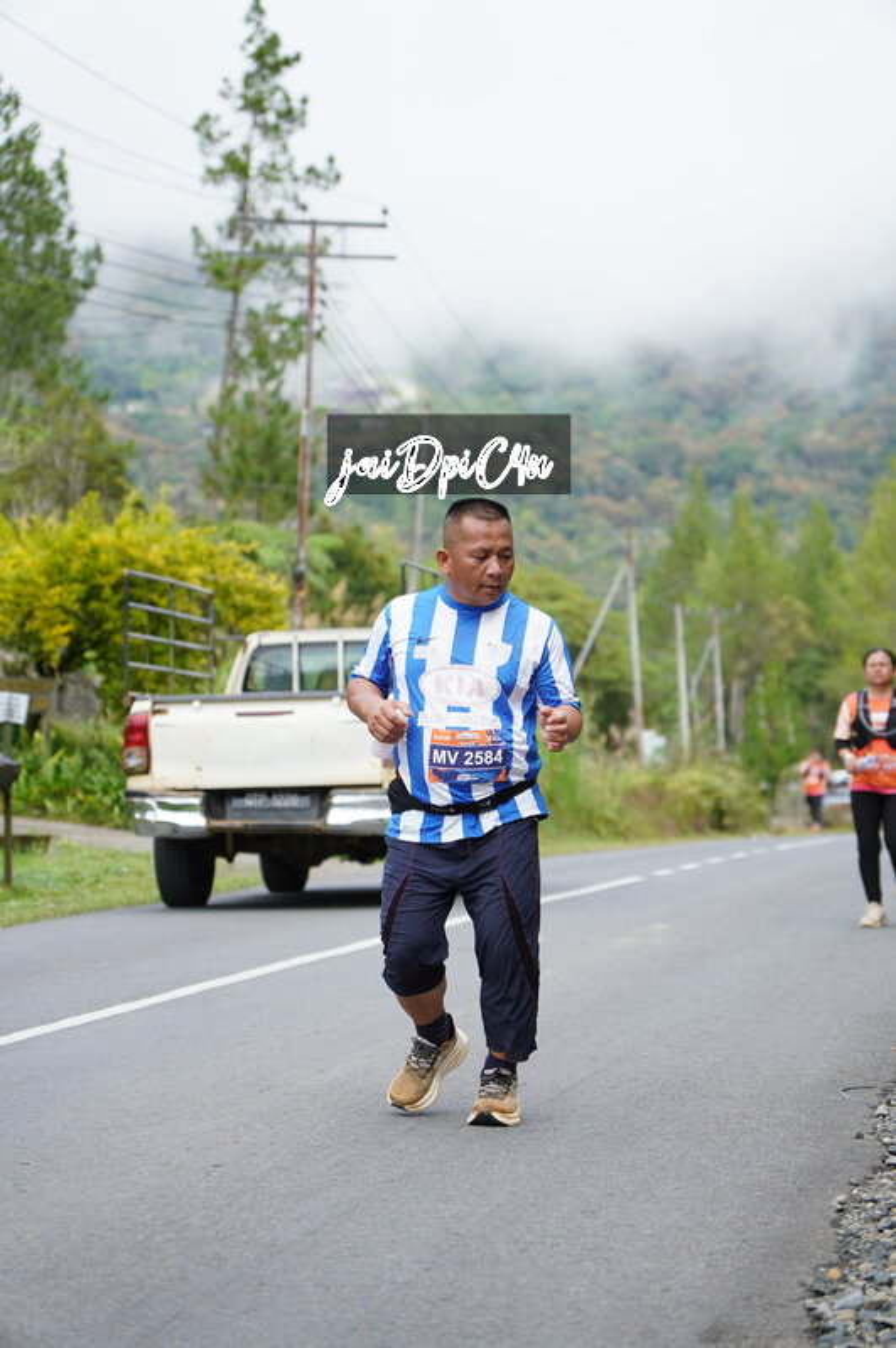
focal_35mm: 105
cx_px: 448
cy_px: 674
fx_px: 3928
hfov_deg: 13.0
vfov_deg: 19.5
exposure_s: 1/500
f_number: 2.8
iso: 100
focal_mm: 70
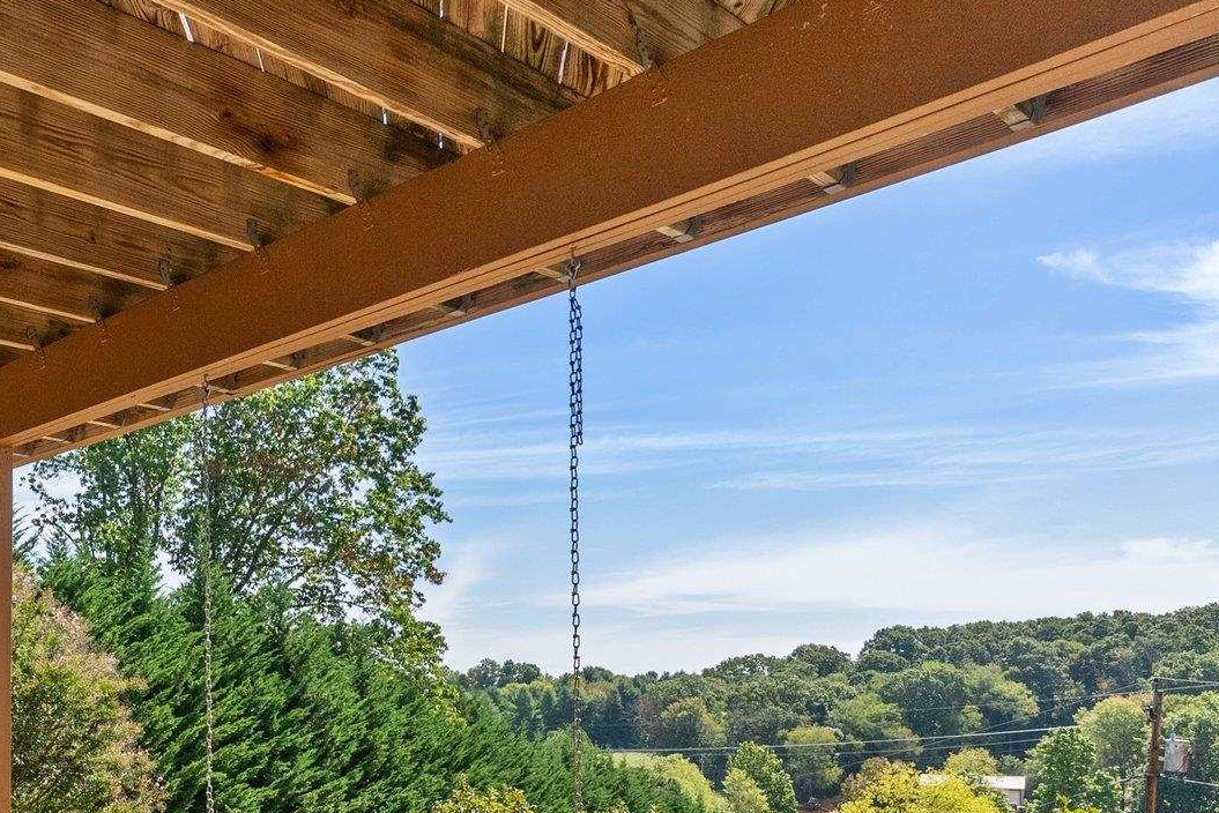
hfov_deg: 51.6
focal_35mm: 33
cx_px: 159
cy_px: 702
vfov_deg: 37.8
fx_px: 1118
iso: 640
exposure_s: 1/640
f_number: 10
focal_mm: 17
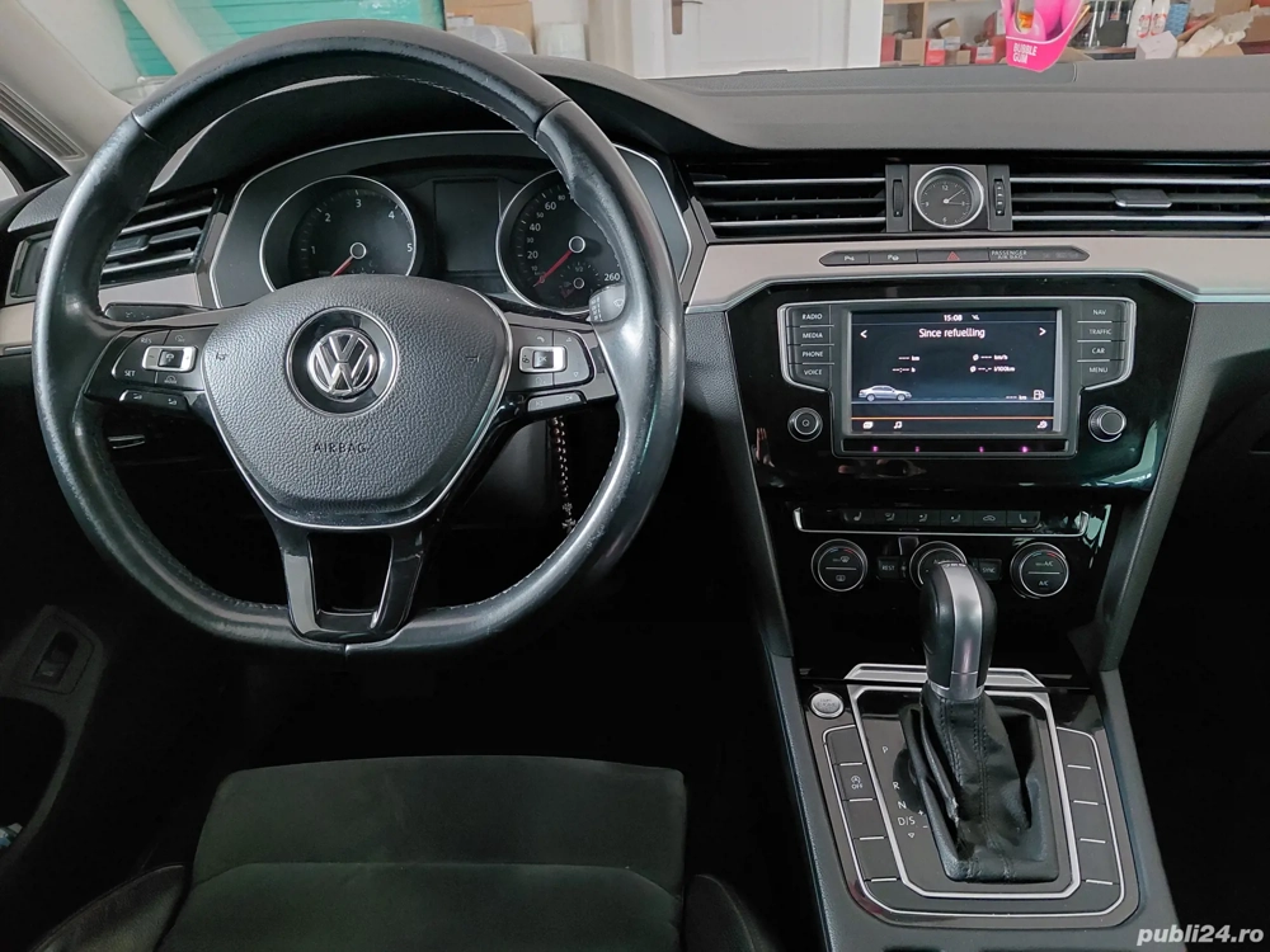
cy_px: 476
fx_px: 917
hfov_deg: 69.4
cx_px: 635
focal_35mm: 25
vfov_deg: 54.9
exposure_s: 1/20
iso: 1600
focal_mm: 4.69
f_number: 1.8
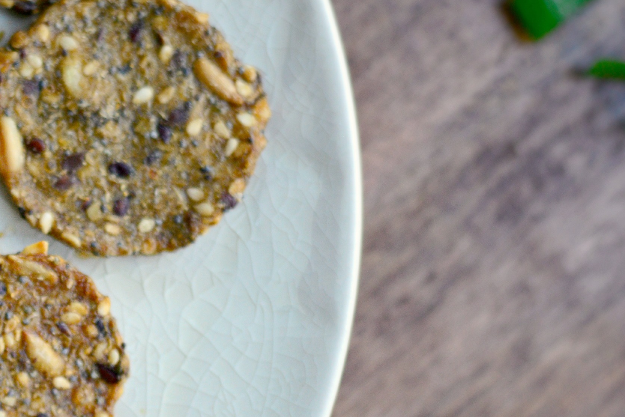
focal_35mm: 147
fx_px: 2552
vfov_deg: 9.3
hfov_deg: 13.7
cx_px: -62
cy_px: 431
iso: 640
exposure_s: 1/200
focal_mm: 50
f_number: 2.8
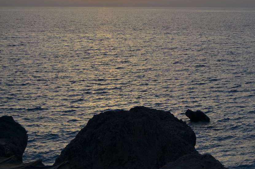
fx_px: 643
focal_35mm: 91
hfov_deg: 22.2
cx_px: 195
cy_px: 48
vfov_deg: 14.9
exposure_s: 1/350
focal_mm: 36
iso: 125
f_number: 5
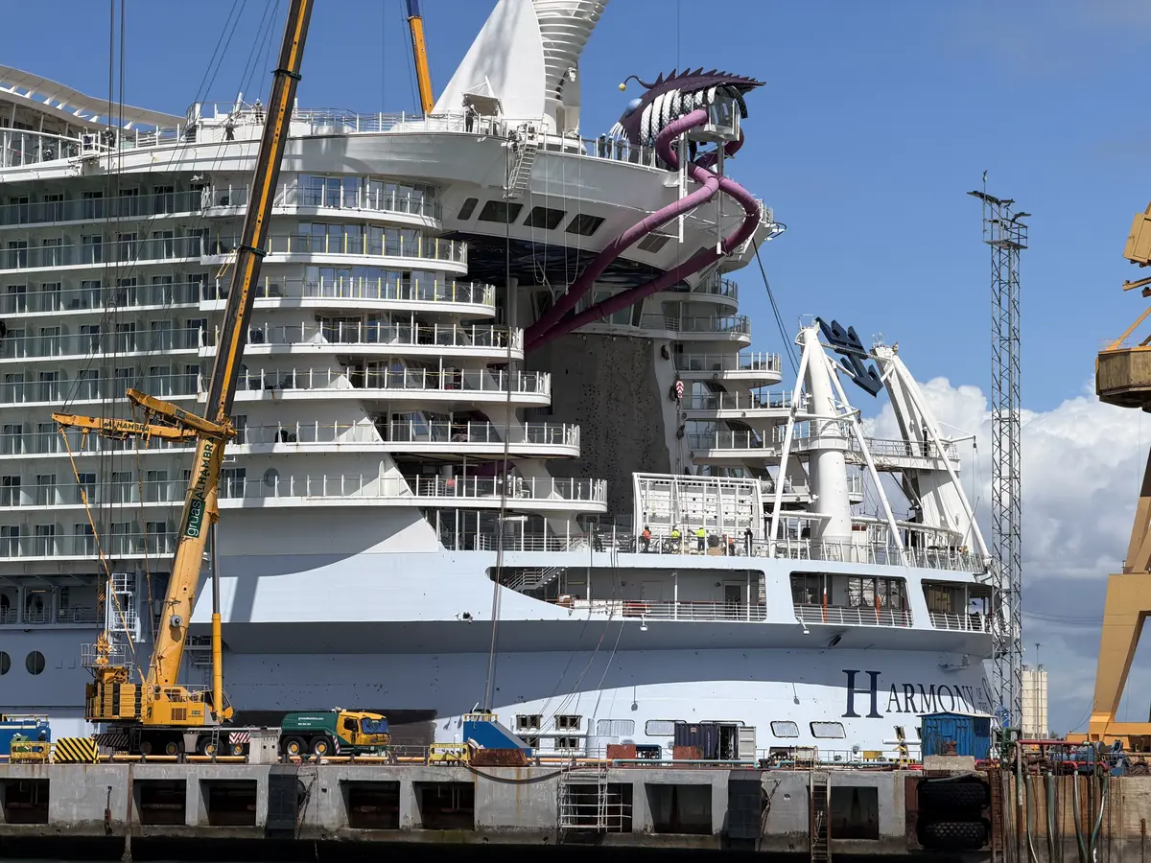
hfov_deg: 19.6
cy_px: 432
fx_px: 3325
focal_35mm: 100
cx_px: 576
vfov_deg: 14.8
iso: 20
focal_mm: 16.89
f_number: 2.8
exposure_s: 1/1285
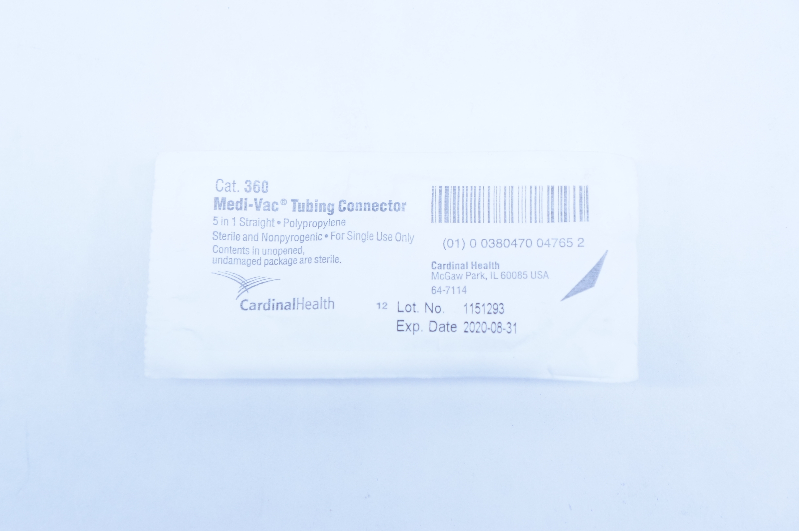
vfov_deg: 20.6
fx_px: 1463
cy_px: 266
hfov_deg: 30.5
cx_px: 400
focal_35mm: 66
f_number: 5.6
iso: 800
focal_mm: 44
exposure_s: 1/125
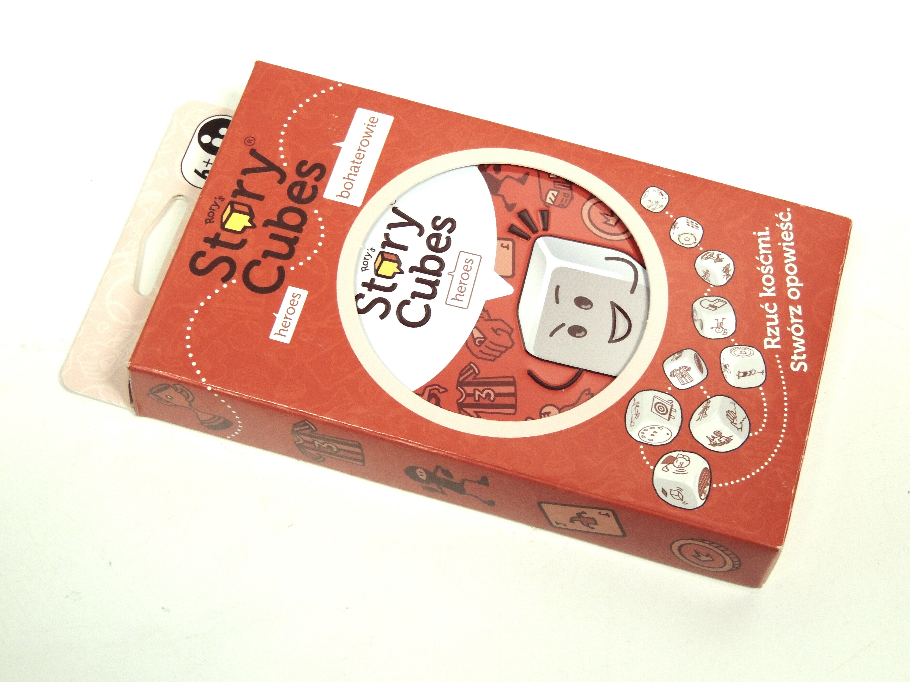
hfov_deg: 27.8
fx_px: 1840
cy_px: 341
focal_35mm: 70
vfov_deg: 21.0
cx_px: 455
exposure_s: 1/40
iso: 400
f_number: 3.9
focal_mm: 12.4
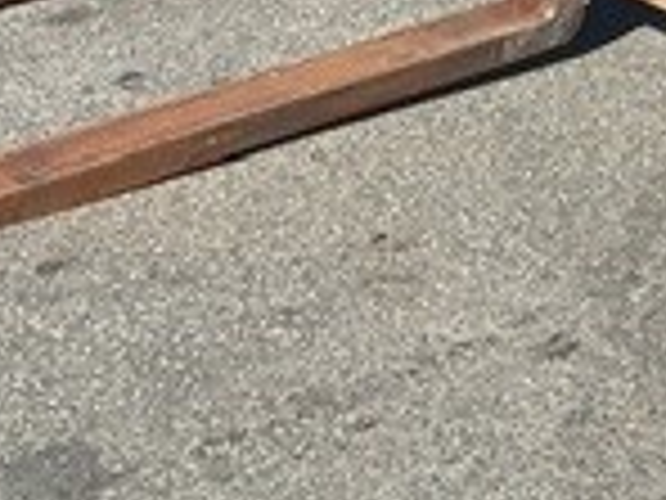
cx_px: 864
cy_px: -392
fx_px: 2405
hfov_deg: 15.1
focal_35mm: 125
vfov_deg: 11.1
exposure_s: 1/1984
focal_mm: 3
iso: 16
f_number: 1.8
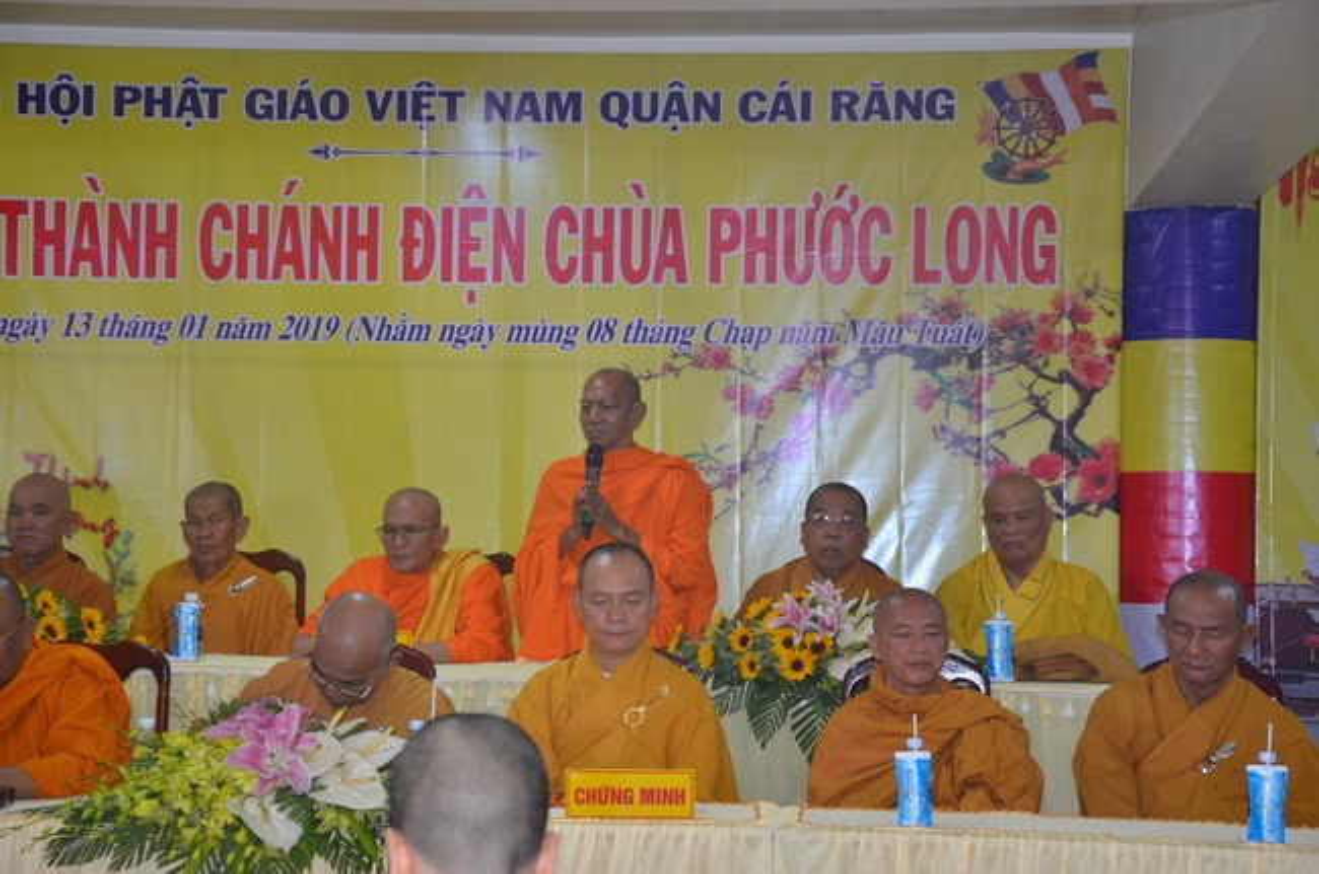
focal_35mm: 75
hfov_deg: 27.0
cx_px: 660
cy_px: 437
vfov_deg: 18.1
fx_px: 2743
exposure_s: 1/60
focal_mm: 50
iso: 800
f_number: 5
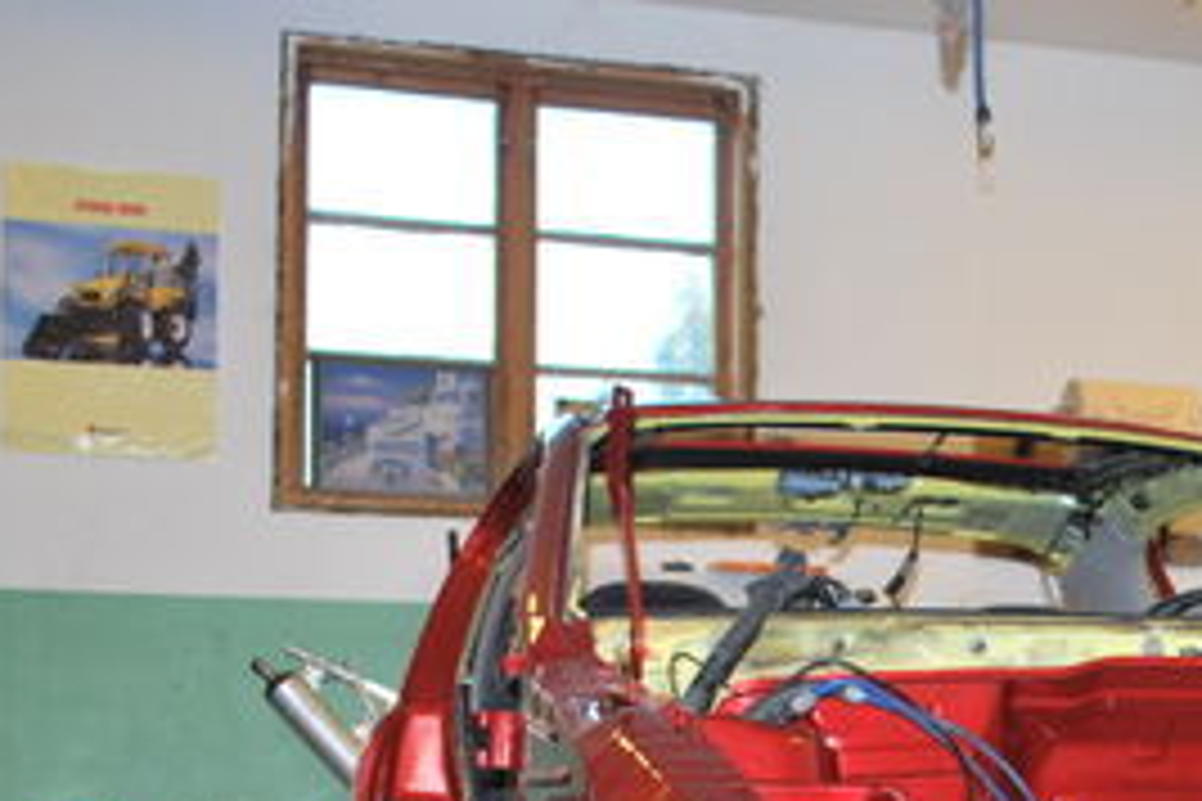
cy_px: 927
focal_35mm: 72
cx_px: 1175
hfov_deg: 26.7
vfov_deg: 18.1
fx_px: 2404
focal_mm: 20
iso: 200
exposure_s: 1/60
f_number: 3.8
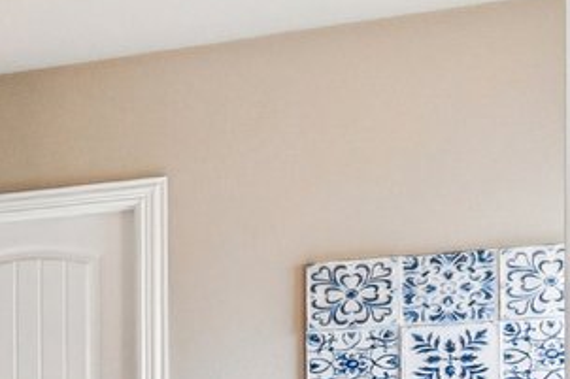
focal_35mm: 95
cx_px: -1119
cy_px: 516
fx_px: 1503
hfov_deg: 11.7
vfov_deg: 13.8
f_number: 8
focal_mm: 14
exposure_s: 1/15
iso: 1100
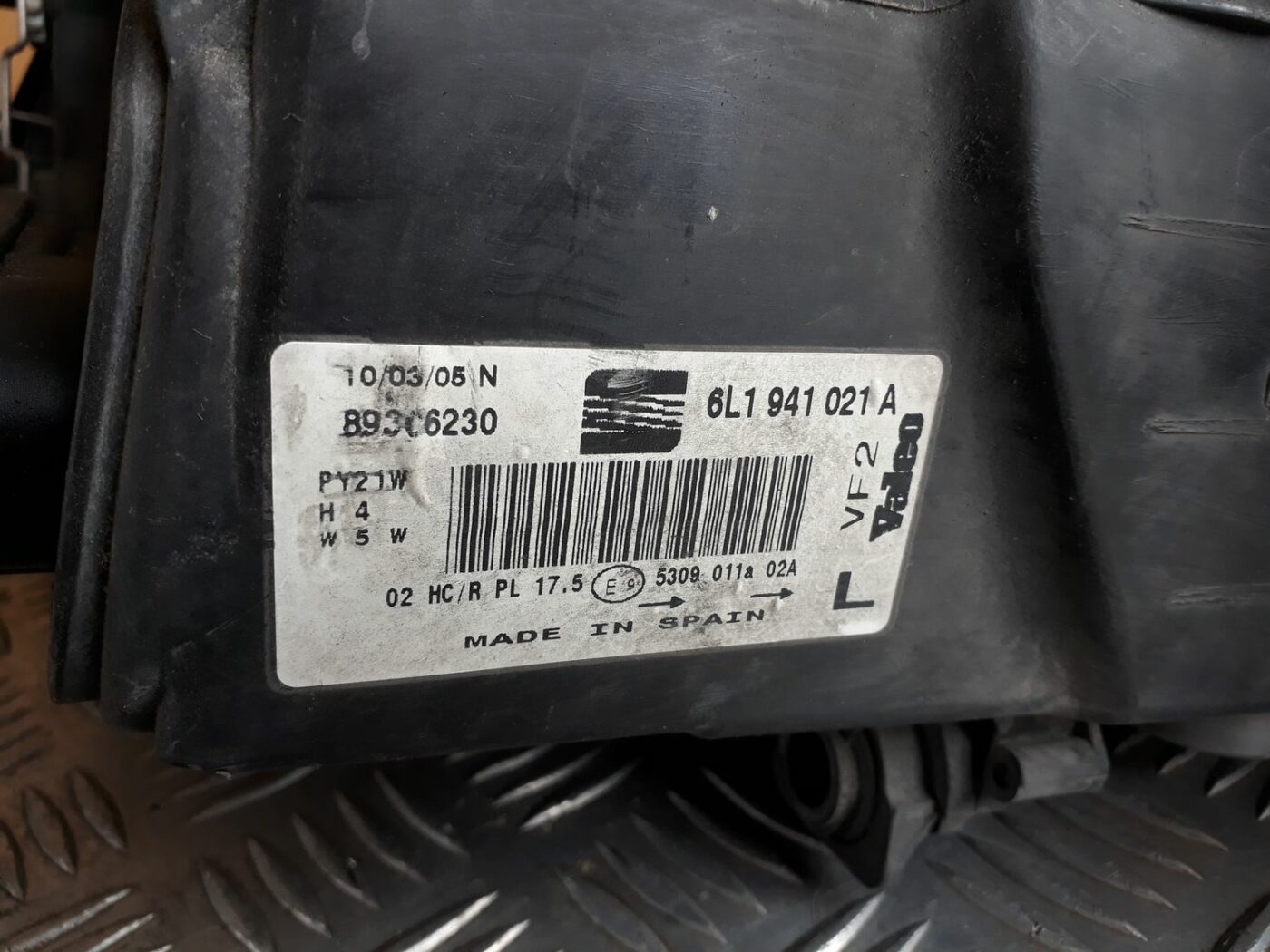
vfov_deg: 51.4
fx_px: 991
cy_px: 476
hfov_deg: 65.3
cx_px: 635
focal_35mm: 27
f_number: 1.9
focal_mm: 3.6
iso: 50
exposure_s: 1/50
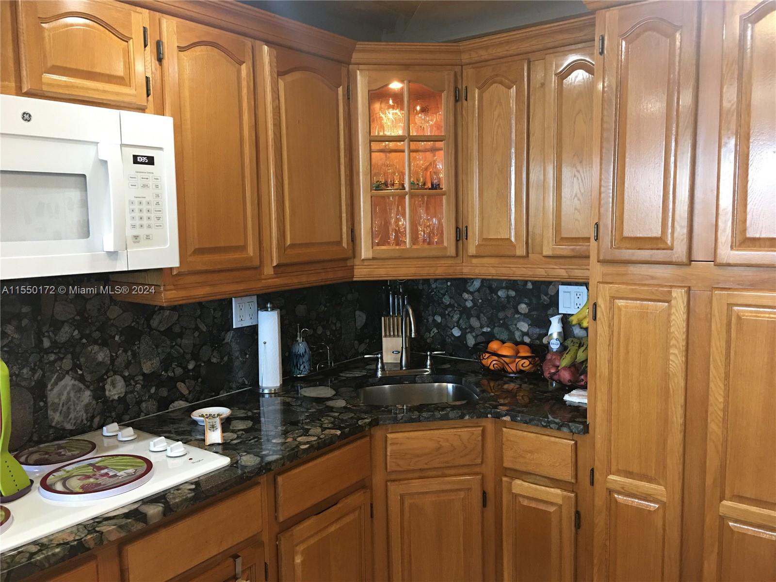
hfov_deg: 61.7
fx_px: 650
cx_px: 388
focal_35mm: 29
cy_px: 291
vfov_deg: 48.2
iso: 80
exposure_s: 1/15
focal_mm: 4.15
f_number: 2.2
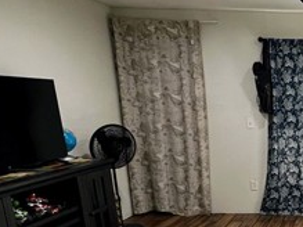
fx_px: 332
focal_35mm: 38
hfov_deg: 39.5
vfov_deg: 36.3
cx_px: 338
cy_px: 185
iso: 125
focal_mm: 1.57
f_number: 1.8
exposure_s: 1/120
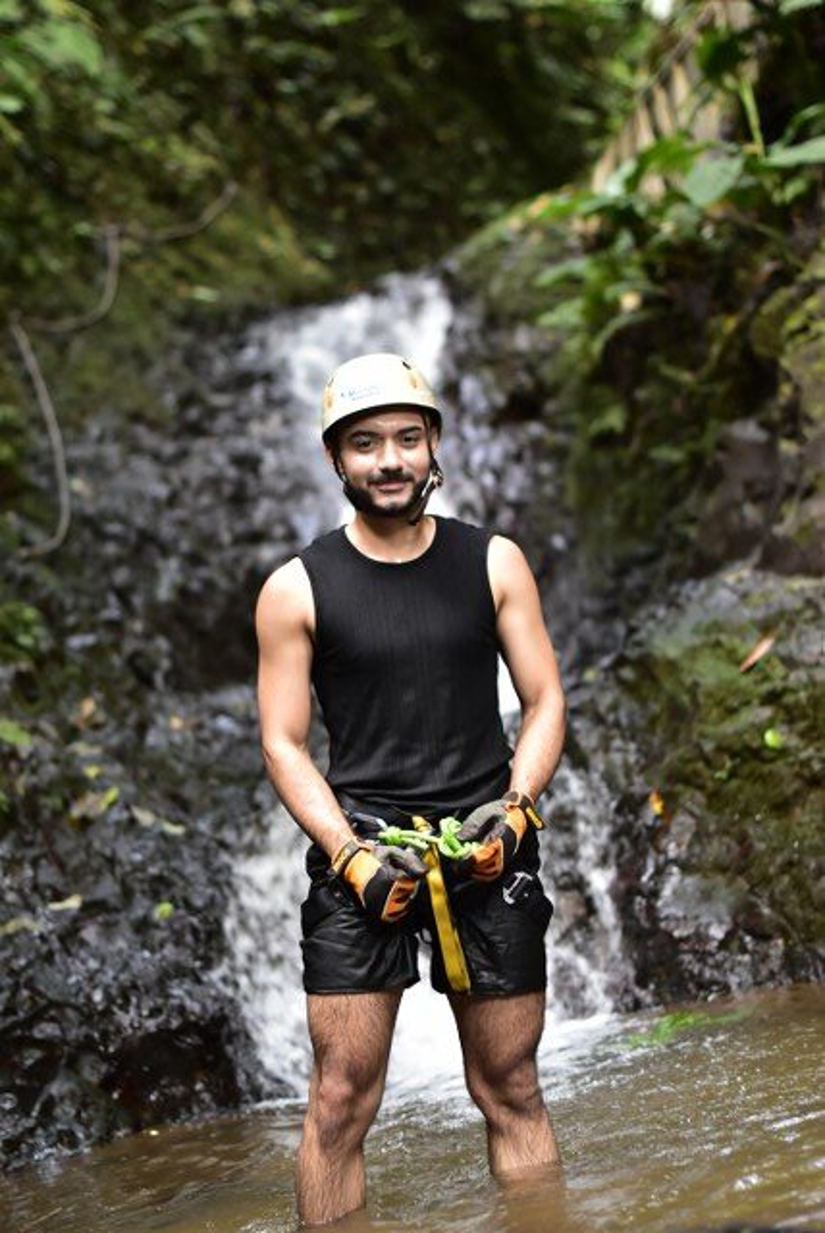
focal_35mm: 75
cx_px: 412
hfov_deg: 18.2
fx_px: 2572
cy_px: 616
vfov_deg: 27.0
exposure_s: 1/80
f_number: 1.8
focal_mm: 50
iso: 720
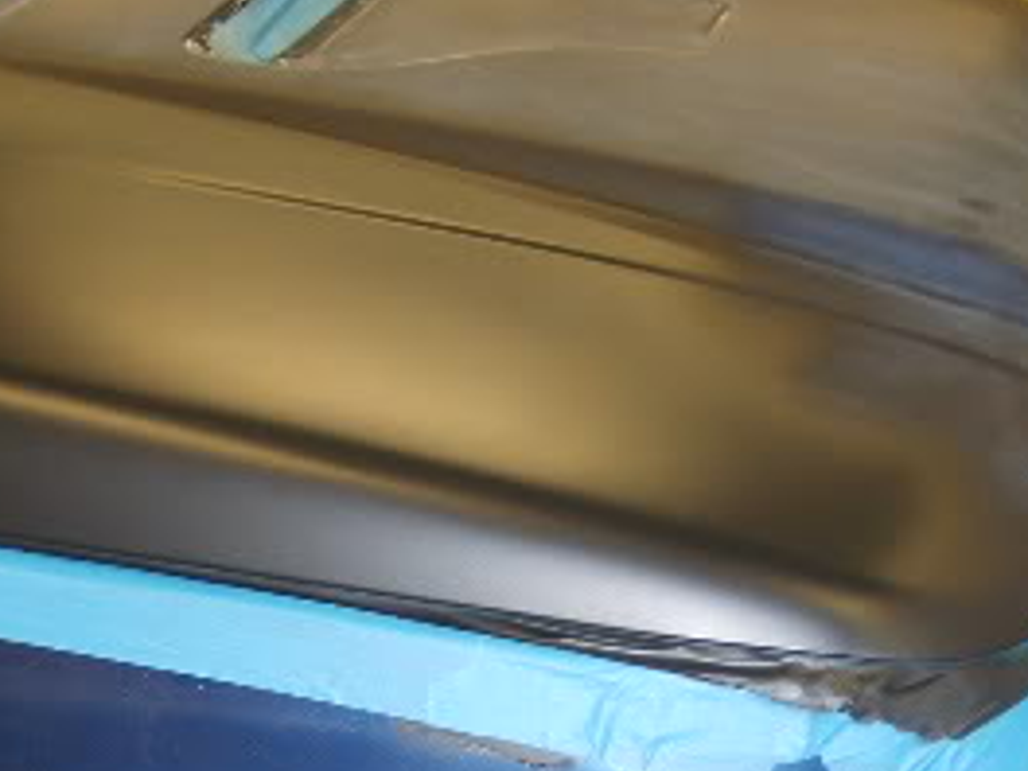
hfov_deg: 23.0
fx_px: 2524
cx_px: 397
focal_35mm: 85
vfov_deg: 17.1
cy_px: 701
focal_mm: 5.8
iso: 100
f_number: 2.8
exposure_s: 1/45
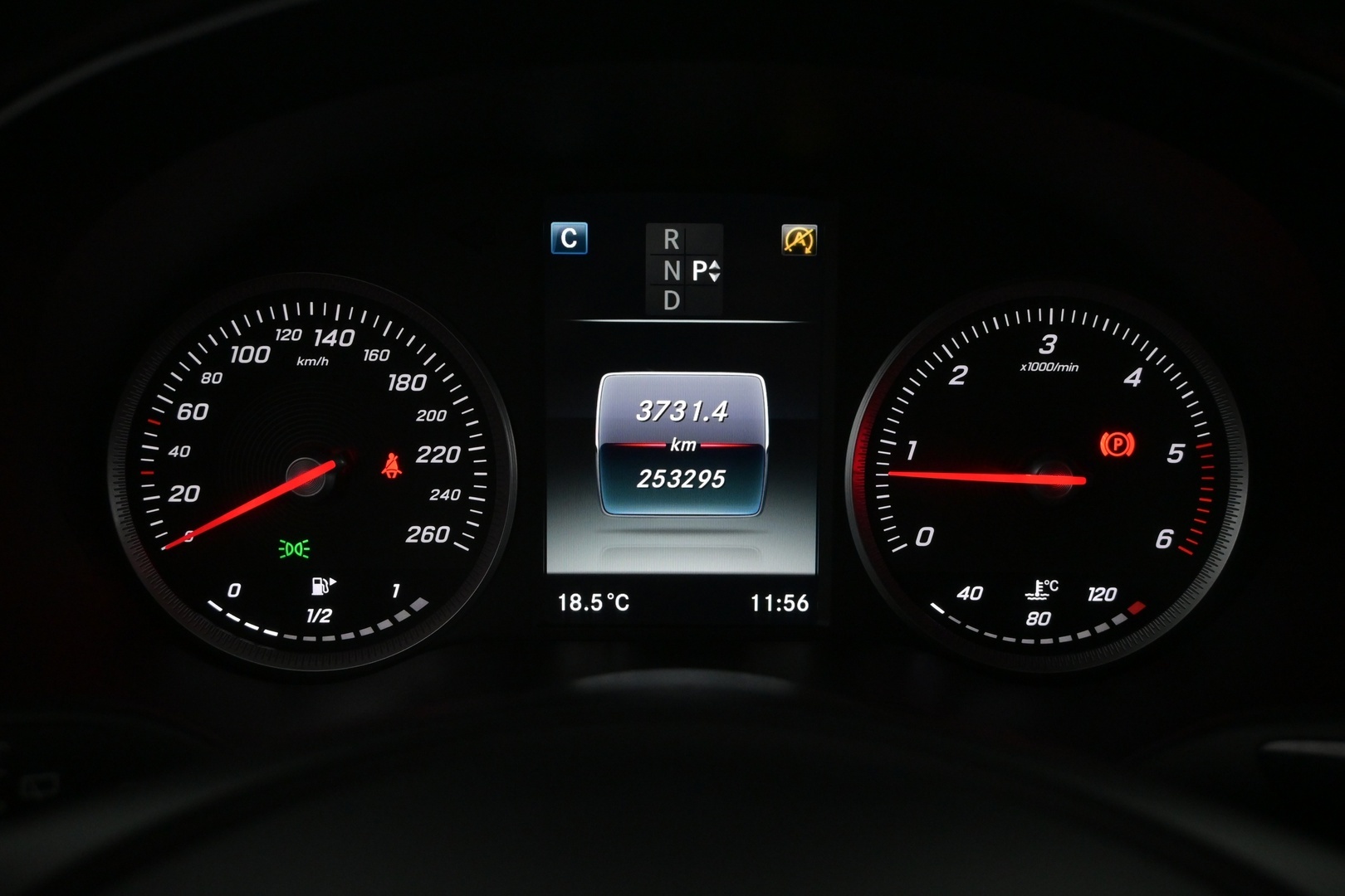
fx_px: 1373
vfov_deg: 36.2
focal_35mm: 37
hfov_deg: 52.2
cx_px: 672
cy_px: 448
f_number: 5.6
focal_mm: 24.5
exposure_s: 1/125
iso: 2500
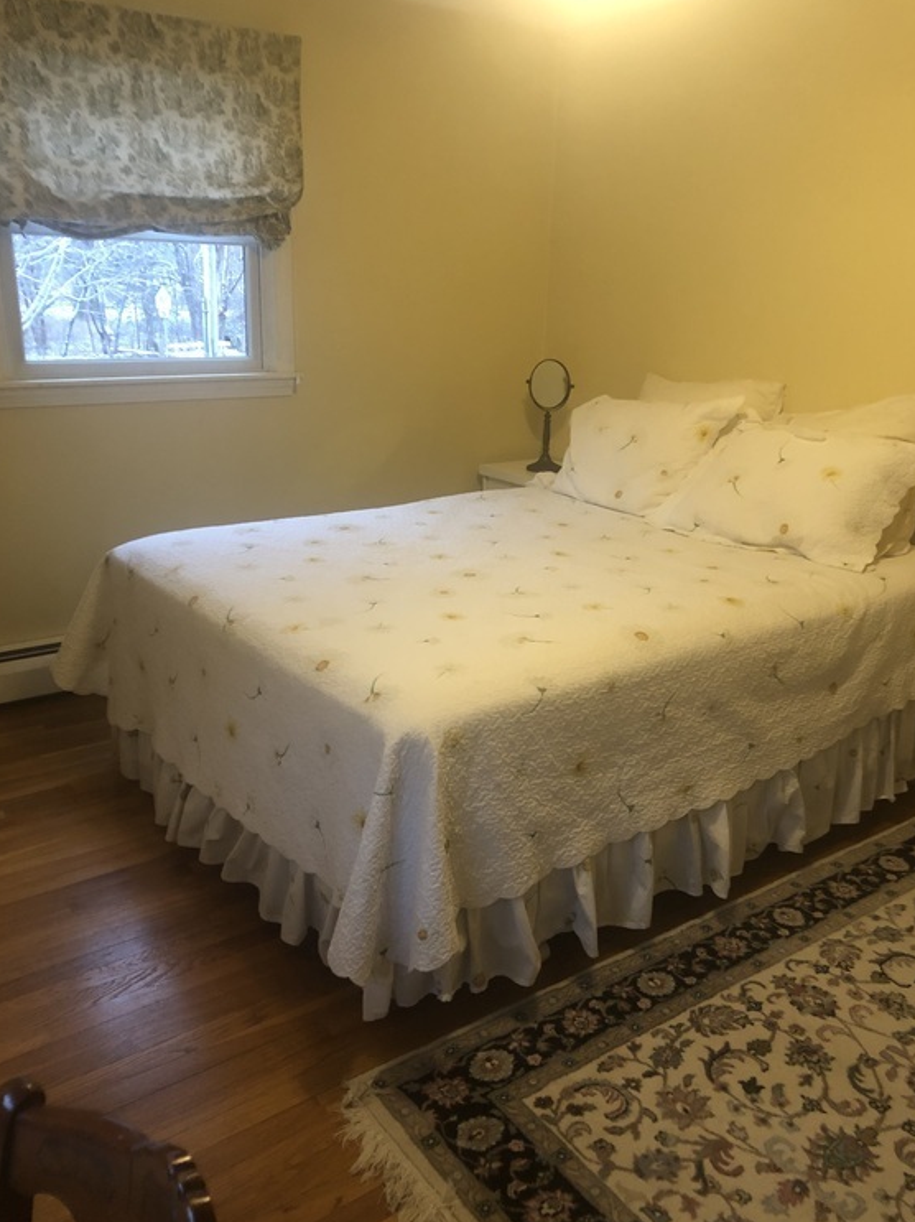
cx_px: 456
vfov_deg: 61.7
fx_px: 1023
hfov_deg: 48.2
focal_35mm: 29
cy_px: 621
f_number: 1.8
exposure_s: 1/13
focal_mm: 3.99
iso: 100
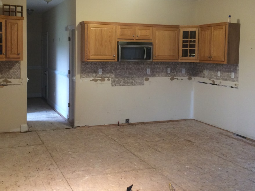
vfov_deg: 32.7
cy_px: 74
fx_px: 324
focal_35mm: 44
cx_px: 119
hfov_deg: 42.9
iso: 125
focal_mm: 4.15
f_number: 2.2
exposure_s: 1/30
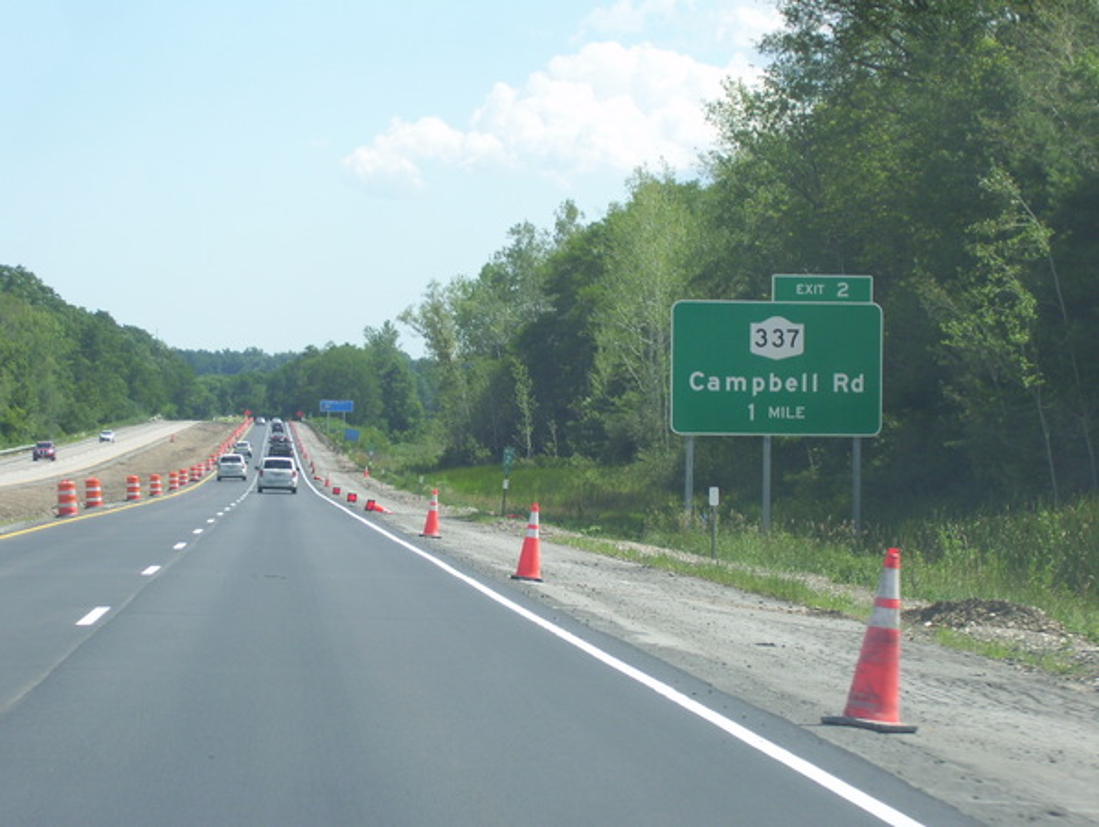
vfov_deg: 13.7
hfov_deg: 18.2
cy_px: 414
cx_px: 550
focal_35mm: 108
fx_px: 3433
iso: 80
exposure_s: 1/320
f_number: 4.6
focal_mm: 18
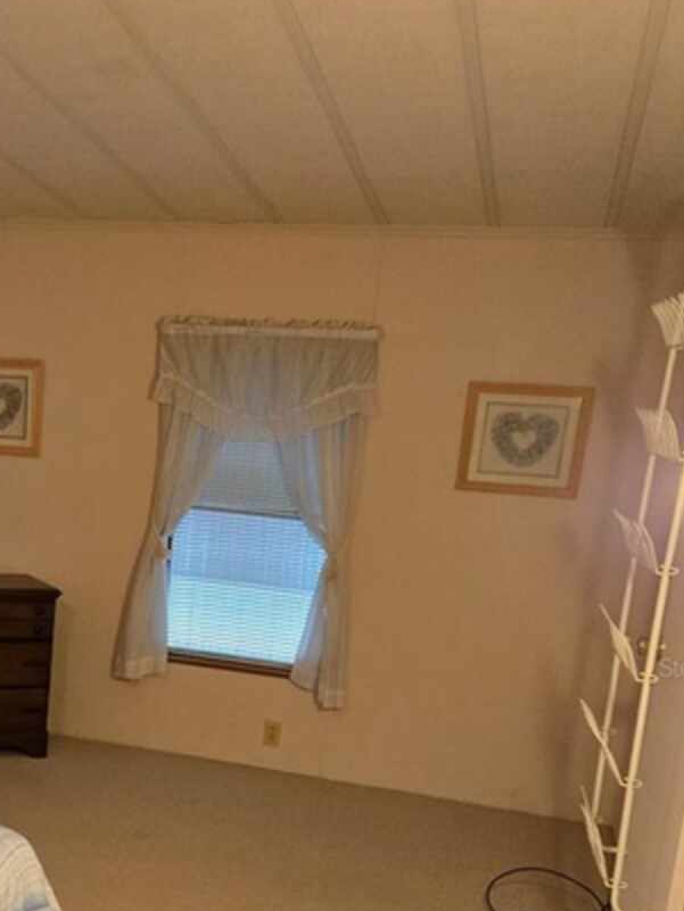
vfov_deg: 38.1
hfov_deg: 28.3
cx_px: 46
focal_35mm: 49
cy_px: 666
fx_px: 1291
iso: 800
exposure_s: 1/120
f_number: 1.8
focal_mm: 5.4
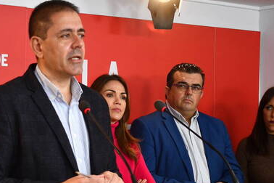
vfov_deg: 13.1
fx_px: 791
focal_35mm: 104
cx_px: 55
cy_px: 135
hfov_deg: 19.4
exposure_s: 1/200
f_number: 4.8
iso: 800
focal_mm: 40
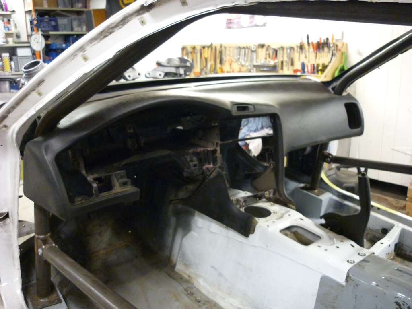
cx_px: 206
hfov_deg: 55.4
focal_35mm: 33
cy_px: 154
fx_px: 393
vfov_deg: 42.9
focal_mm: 5.5
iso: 400
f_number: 2.8
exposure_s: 1/20
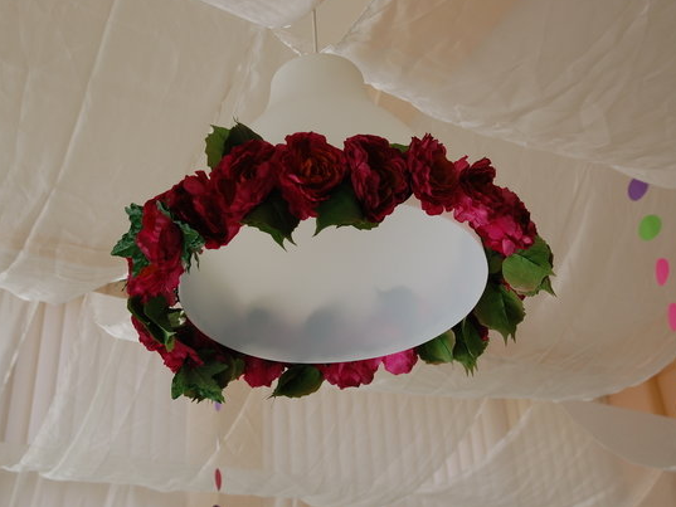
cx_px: 318
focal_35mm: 52
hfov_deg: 37.1
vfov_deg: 28.3
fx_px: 1007
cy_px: 250
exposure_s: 1/160
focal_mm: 31
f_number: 6.3
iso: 200
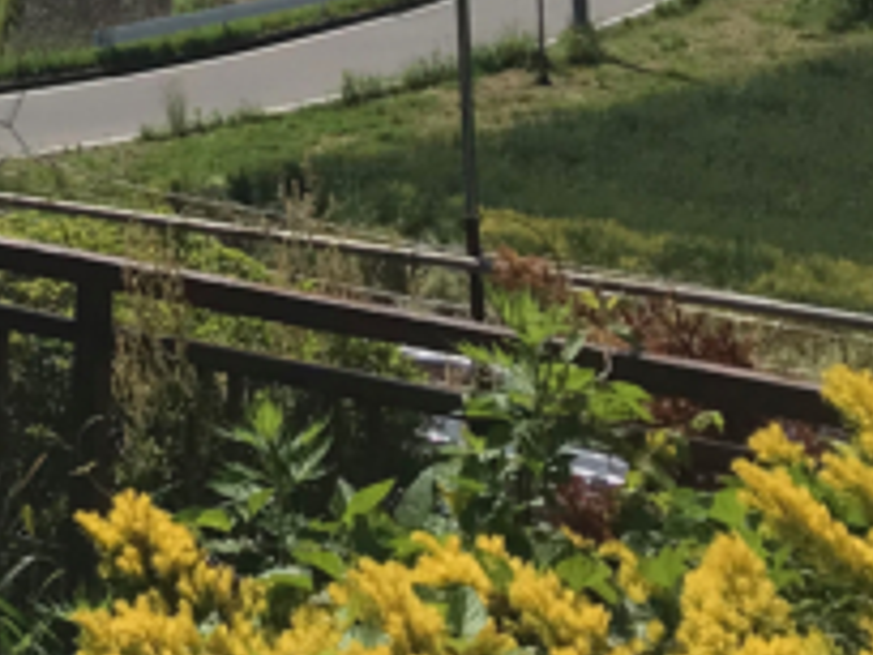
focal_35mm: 110
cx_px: -235
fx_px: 2774
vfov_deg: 12.2
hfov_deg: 16.9
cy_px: -574
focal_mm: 3.99
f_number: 1.8
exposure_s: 1/5650
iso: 20
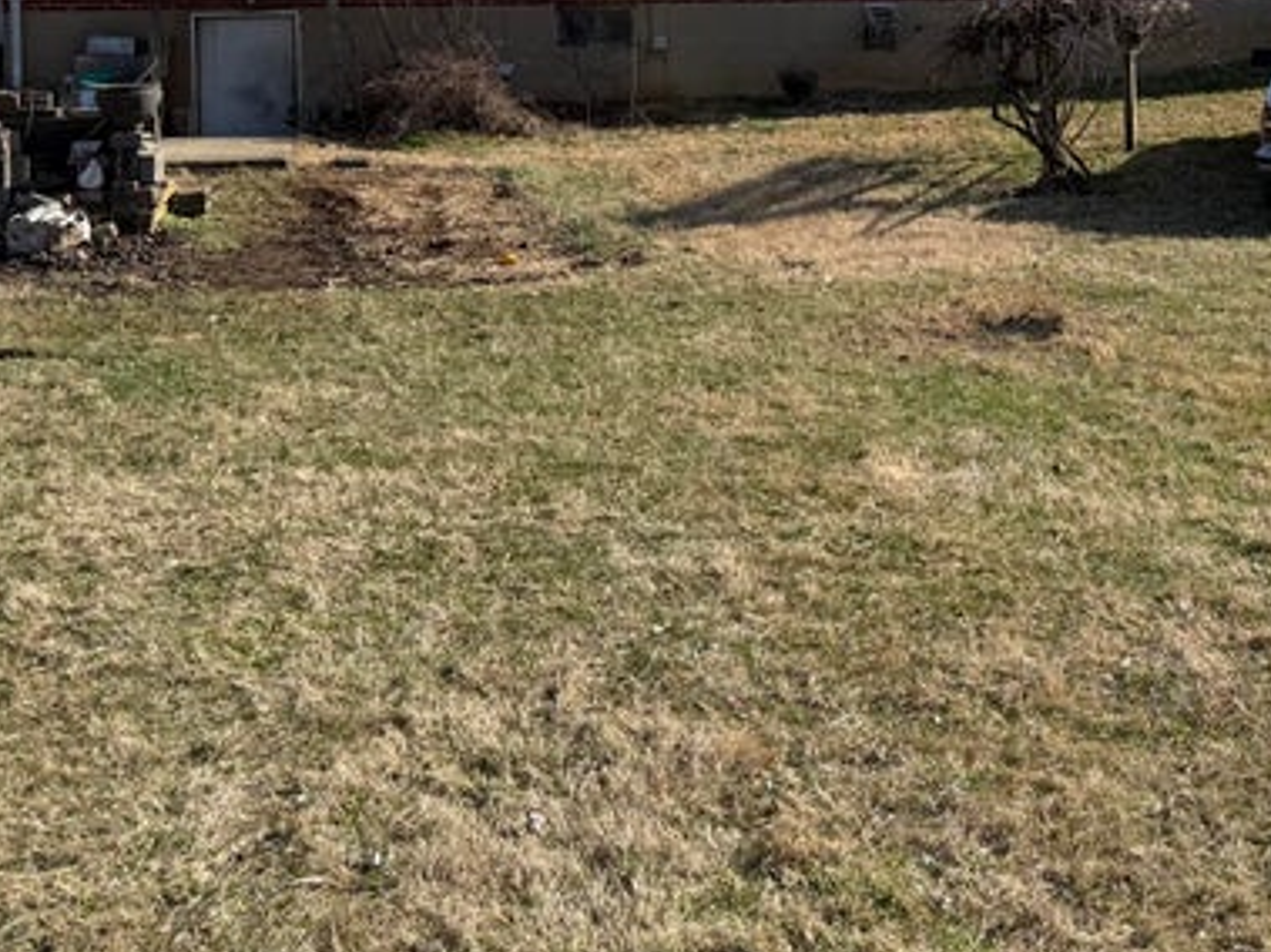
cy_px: 10
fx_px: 1982
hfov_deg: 33.8
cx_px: 1122
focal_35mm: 54
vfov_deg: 25.7
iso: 80
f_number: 1.78
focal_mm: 6.76
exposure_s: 1/3425
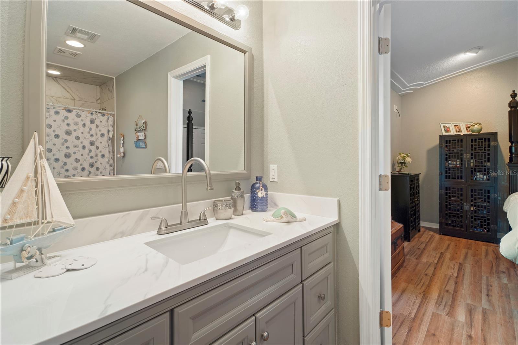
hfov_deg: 100.4
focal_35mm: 15
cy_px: 172
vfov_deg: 77.3
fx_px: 216
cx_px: 259
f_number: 8
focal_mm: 10
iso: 100
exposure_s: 1.6
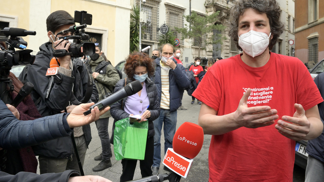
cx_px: 158
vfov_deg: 44.1
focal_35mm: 26
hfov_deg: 71.9
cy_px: 71
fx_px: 223
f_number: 9
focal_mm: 24
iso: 2000
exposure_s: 1/500
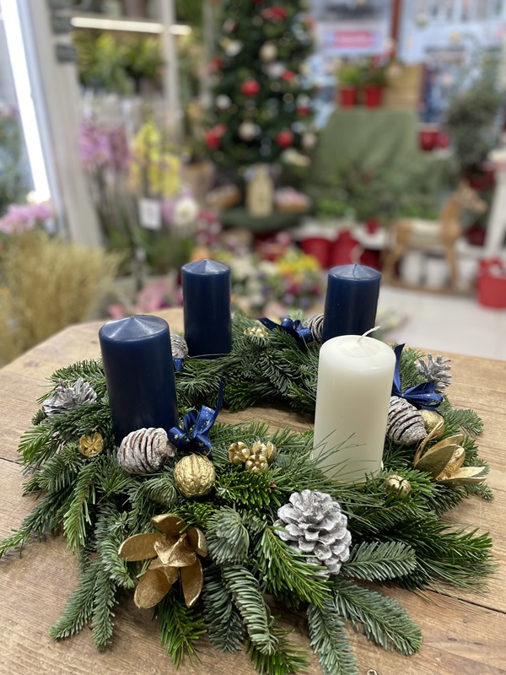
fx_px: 507
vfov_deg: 67.3
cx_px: 253
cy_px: 338
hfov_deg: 53.1
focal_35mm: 26
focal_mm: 4.2
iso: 100
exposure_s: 1/50
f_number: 1.6
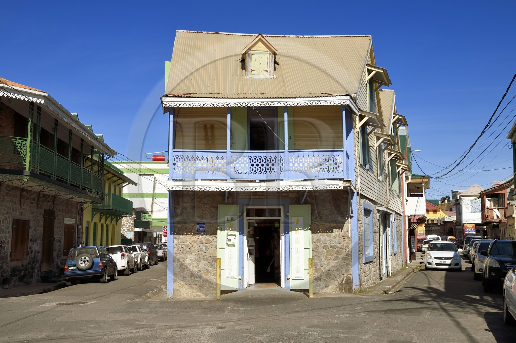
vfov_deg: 33.4
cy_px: 172
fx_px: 573
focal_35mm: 40
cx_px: 258
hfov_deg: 48.5
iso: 200
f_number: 18
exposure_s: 1/250
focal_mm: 40
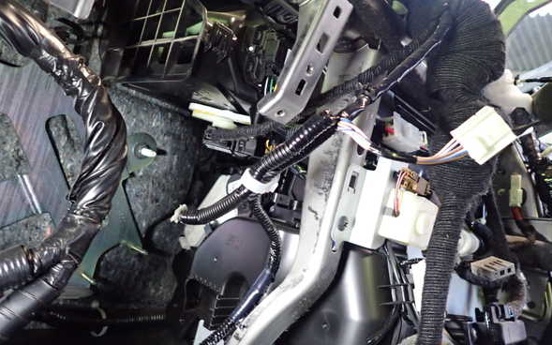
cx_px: 280
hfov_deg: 68.4
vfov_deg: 46.0
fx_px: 406
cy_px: 173
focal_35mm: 27
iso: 500
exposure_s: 1/30
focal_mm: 4.5
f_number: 2
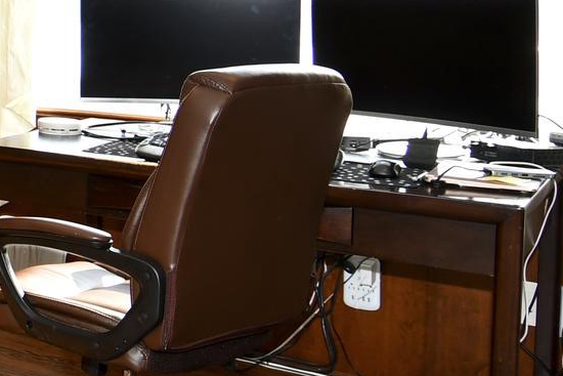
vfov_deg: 20.0
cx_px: -410
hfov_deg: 21.5
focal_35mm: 67
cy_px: 45
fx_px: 1048
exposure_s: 1/80
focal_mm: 12
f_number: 4.5
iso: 200
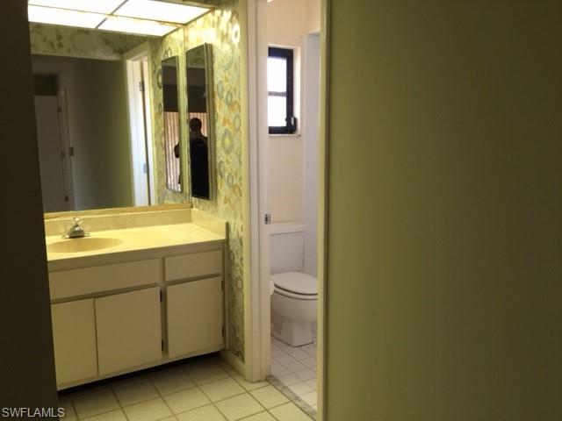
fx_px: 471
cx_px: 281
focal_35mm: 29
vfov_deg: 48.2
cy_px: 210
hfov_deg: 61.7
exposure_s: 1/15
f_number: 2.2
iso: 50
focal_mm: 4.15
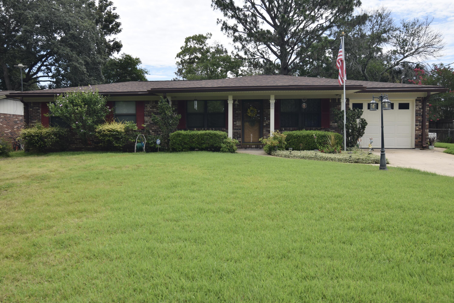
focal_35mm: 30
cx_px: 227
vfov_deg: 43.6
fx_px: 378
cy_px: 152
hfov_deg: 61.9
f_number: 5.6
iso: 200
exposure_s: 1/800
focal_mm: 20
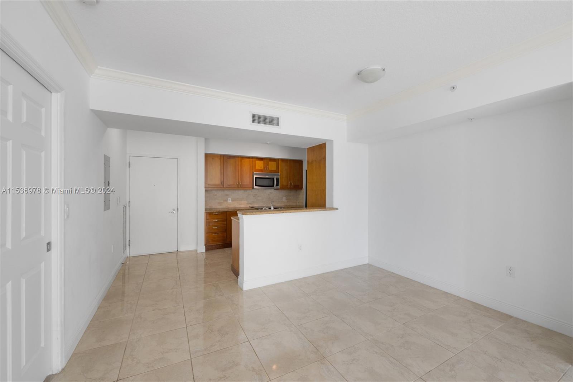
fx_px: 223
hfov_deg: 104.3
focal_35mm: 14
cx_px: 286
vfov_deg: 81.2
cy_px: 191
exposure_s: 1/20
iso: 250
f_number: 7.1
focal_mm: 14
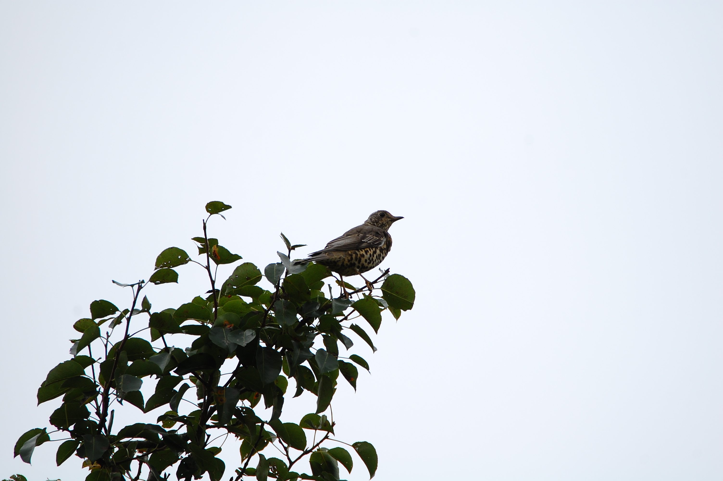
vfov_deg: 1.7
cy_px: 240
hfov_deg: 2.5
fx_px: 16554
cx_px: 362
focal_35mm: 825
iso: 200
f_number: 6.3
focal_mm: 550
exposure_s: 1/500
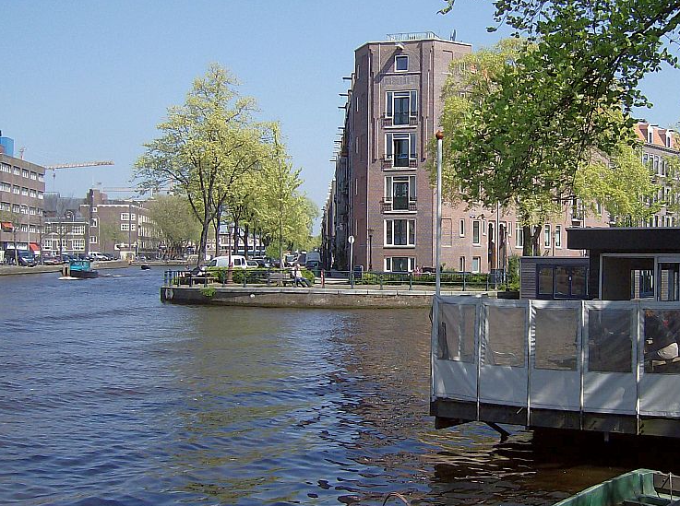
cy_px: 230
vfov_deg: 29.0
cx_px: 454
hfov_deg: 37.8
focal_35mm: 50
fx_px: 980
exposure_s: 1/637
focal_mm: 6
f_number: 4.7
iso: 100
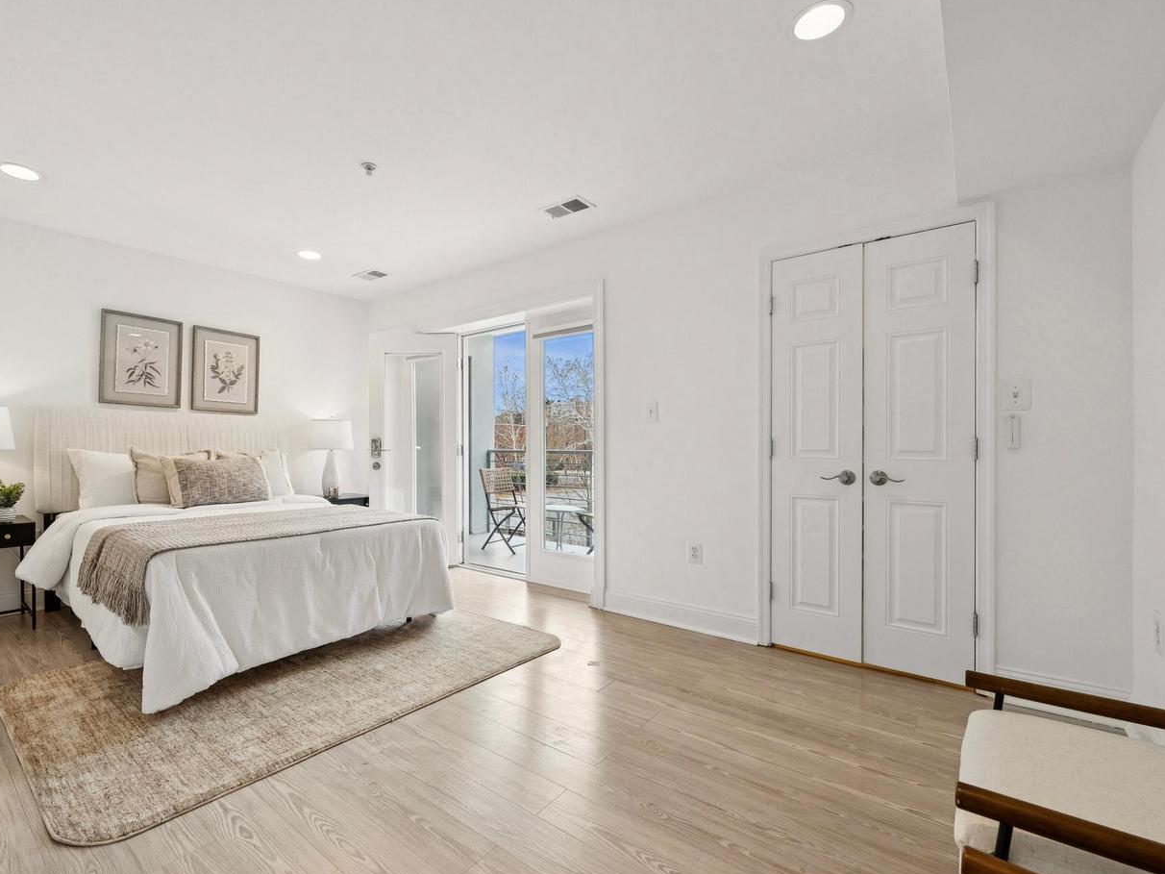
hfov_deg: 94.2
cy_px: 449
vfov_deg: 78.1
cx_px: 523
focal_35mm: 16
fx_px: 538
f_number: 7.1
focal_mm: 14
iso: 640
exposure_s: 1/125
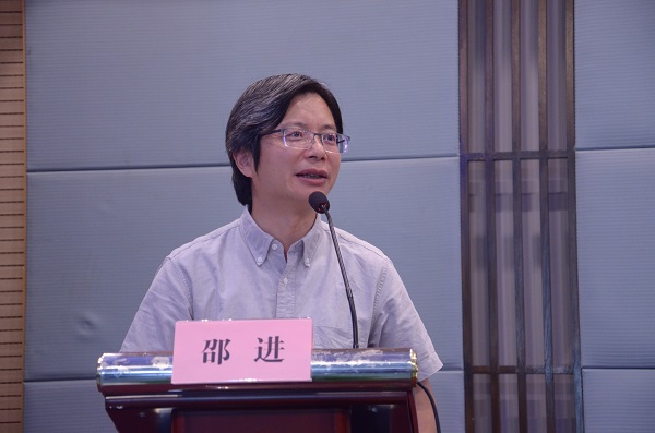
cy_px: 216
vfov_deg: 12.1
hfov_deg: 18.2
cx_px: 328
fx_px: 2042
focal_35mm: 112
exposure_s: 1/30
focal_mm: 75
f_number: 5.3
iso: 1600
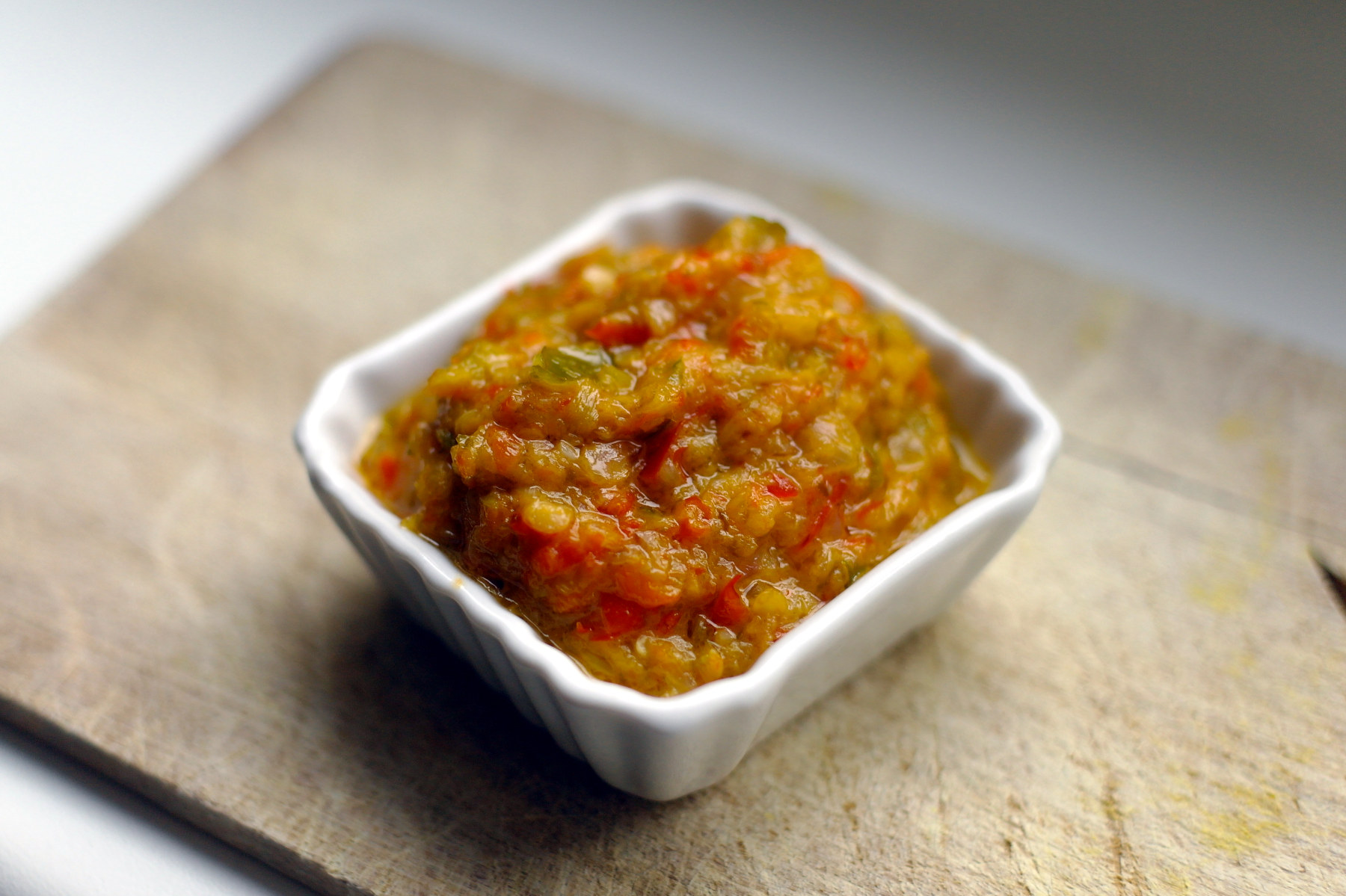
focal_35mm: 46
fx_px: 1719
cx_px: 673
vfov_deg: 29.2
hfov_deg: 42.8
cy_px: 448
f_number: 2.2
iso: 200
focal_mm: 30
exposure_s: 1/80
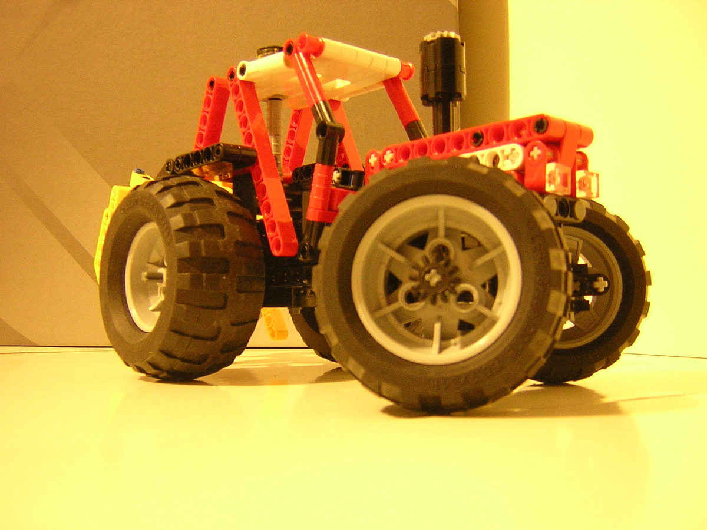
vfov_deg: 39.7
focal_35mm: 36
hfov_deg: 51.4
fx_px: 735
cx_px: 354
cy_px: 265
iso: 400
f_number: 2.6
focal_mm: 4.7
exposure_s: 1/2.1
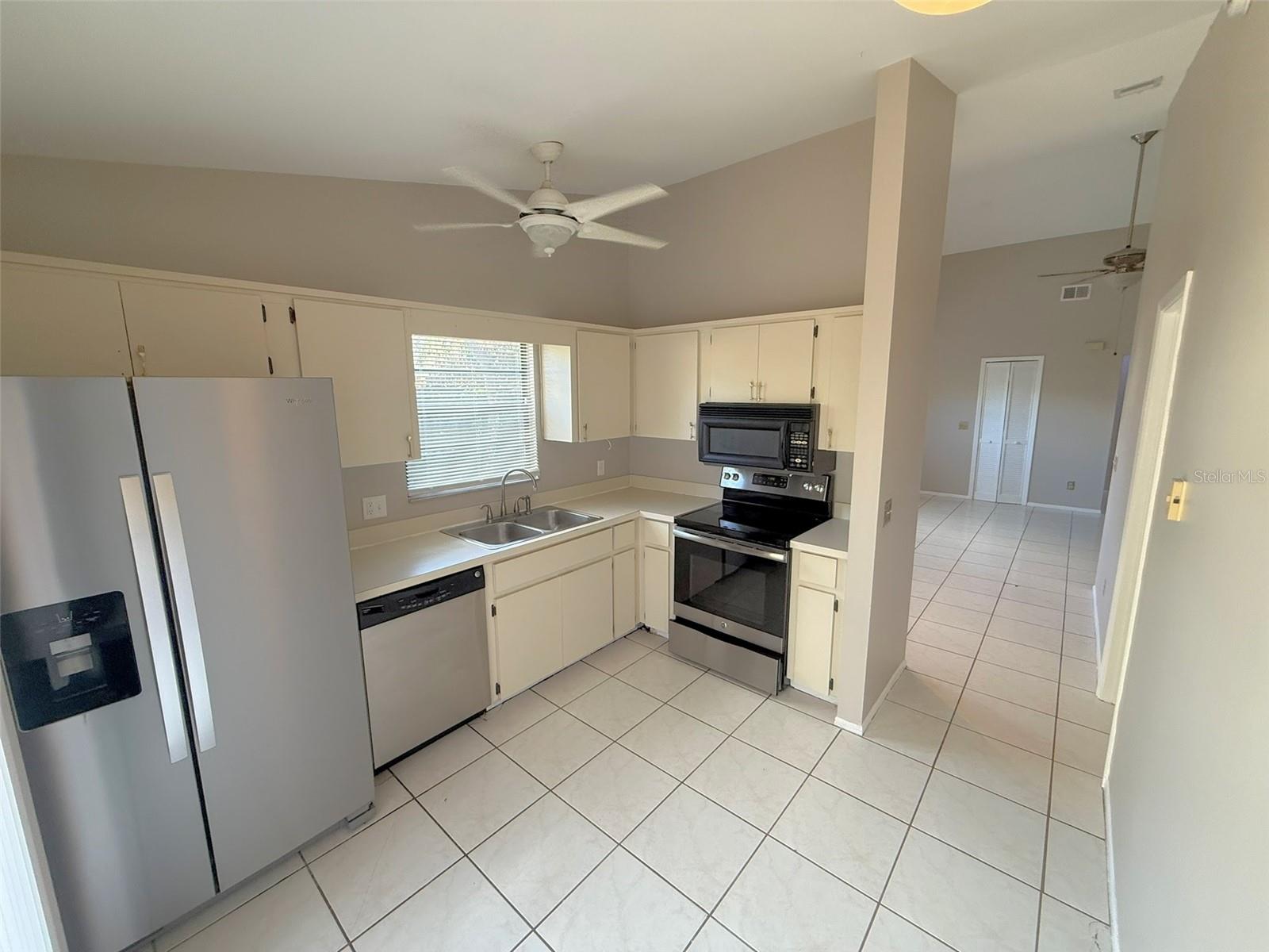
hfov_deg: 102.1
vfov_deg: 85.7
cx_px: 634
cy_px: 476
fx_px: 513
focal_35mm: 14
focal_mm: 2.22
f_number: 2.2
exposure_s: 1/120
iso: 200
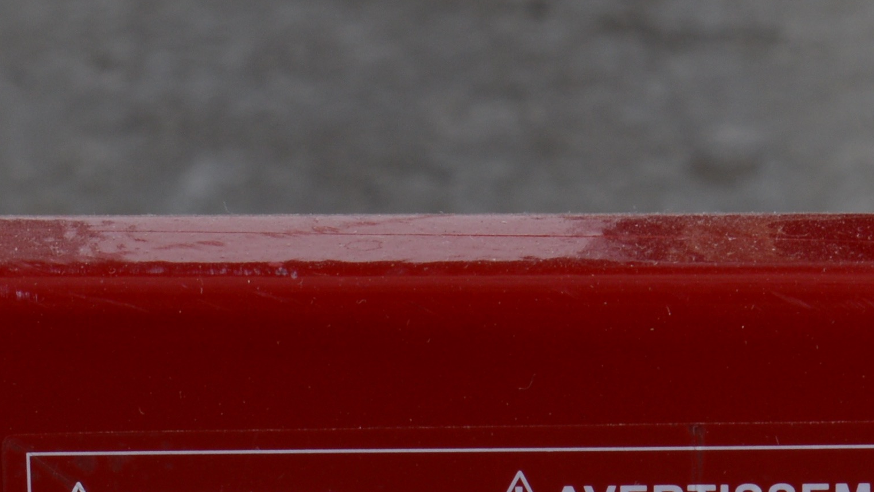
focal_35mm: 341
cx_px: 709
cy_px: 626
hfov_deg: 6.3
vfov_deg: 3.6
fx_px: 7905
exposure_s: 1/125
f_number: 14
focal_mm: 55
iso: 100
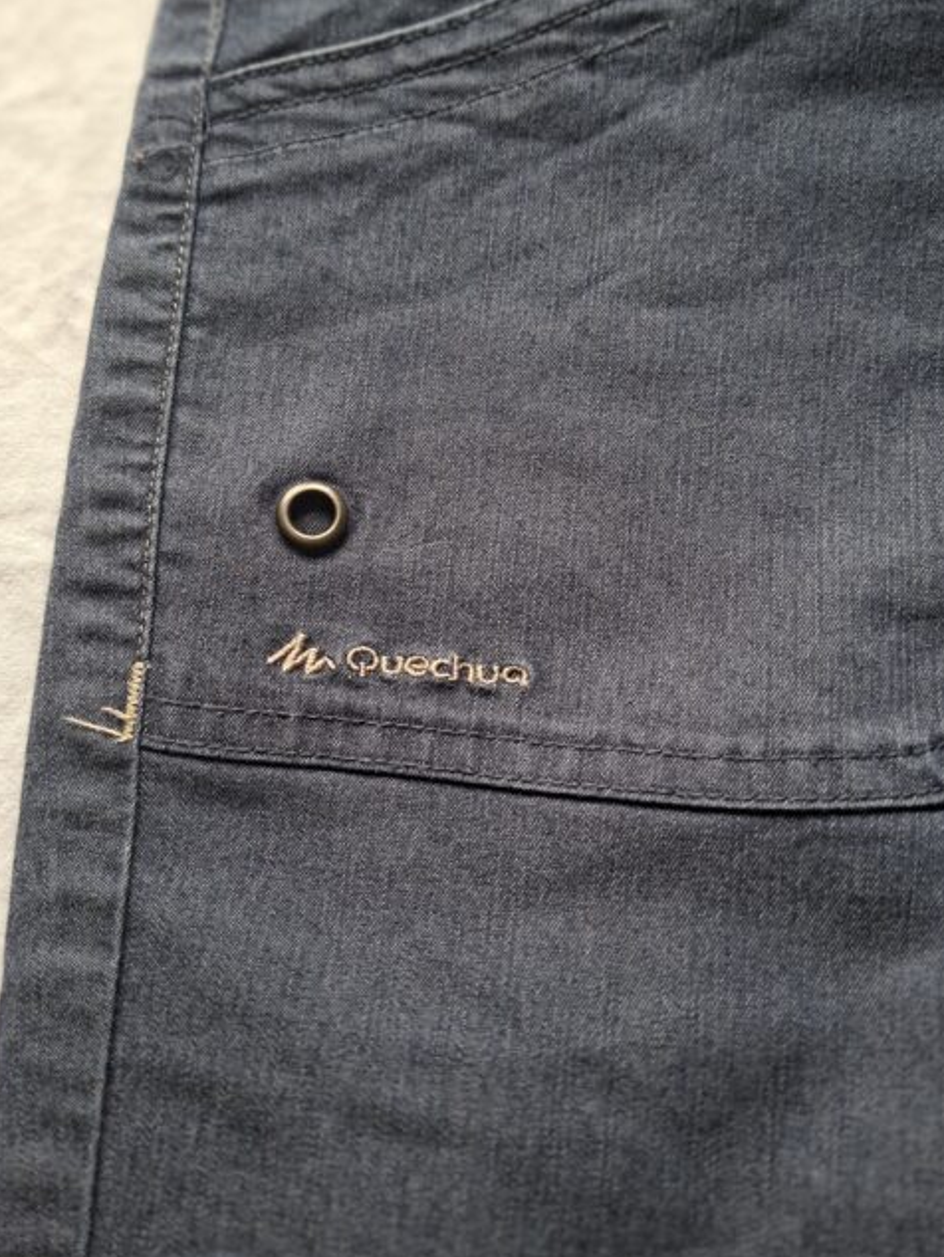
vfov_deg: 61.6
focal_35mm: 29
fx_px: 1054
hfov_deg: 48.2
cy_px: 587
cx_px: 490
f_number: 1.8
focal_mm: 5.54
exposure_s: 1/100
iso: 125
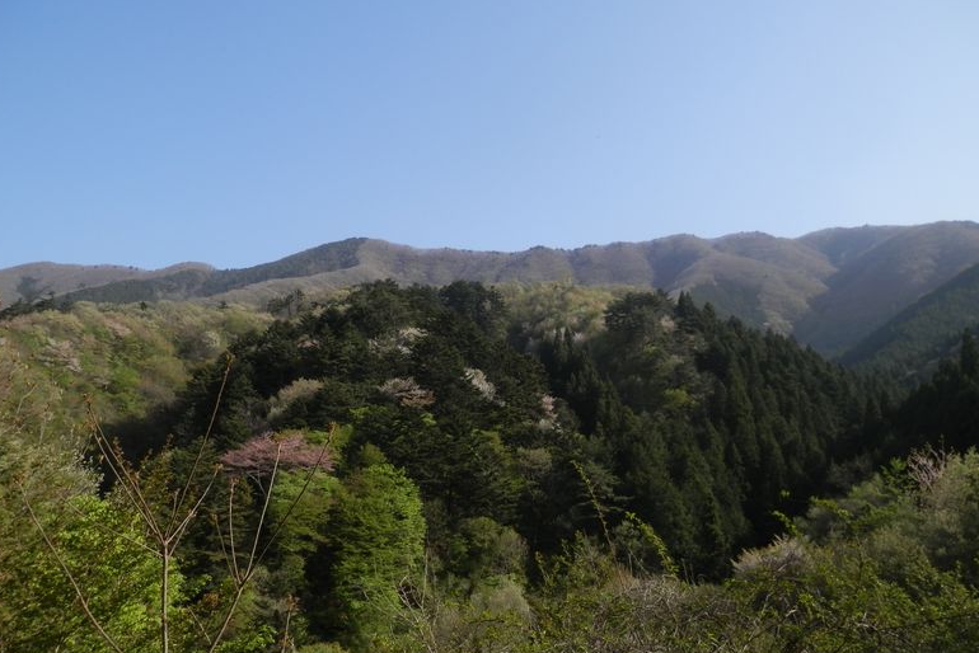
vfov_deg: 48.0
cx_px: 491
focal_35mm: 27
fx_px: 734
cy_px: 337
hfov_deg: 67.4
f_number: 8.7
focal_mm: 4.5
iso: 80
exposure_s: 1/100
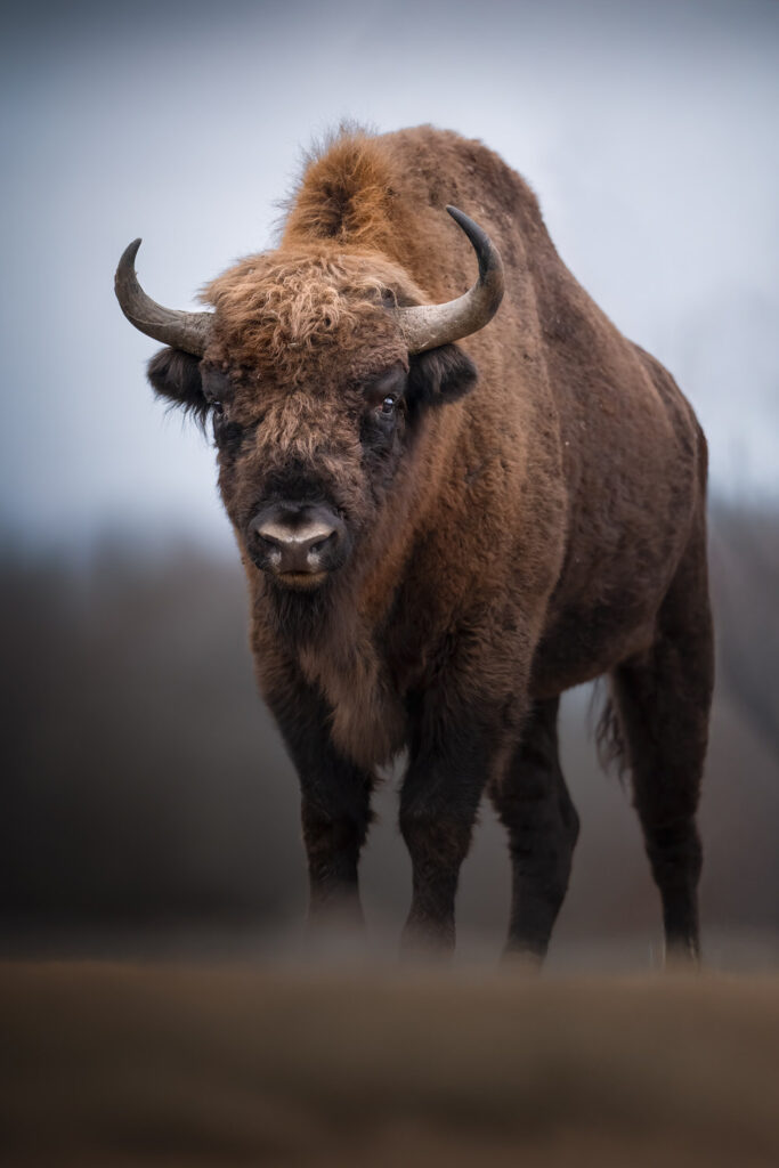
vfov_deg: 5.2
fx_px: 12978
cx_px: 390
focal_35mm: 400
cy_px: 584
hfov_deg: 3.4
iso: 3600
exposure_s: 1/80
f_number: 2.8
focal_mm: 400
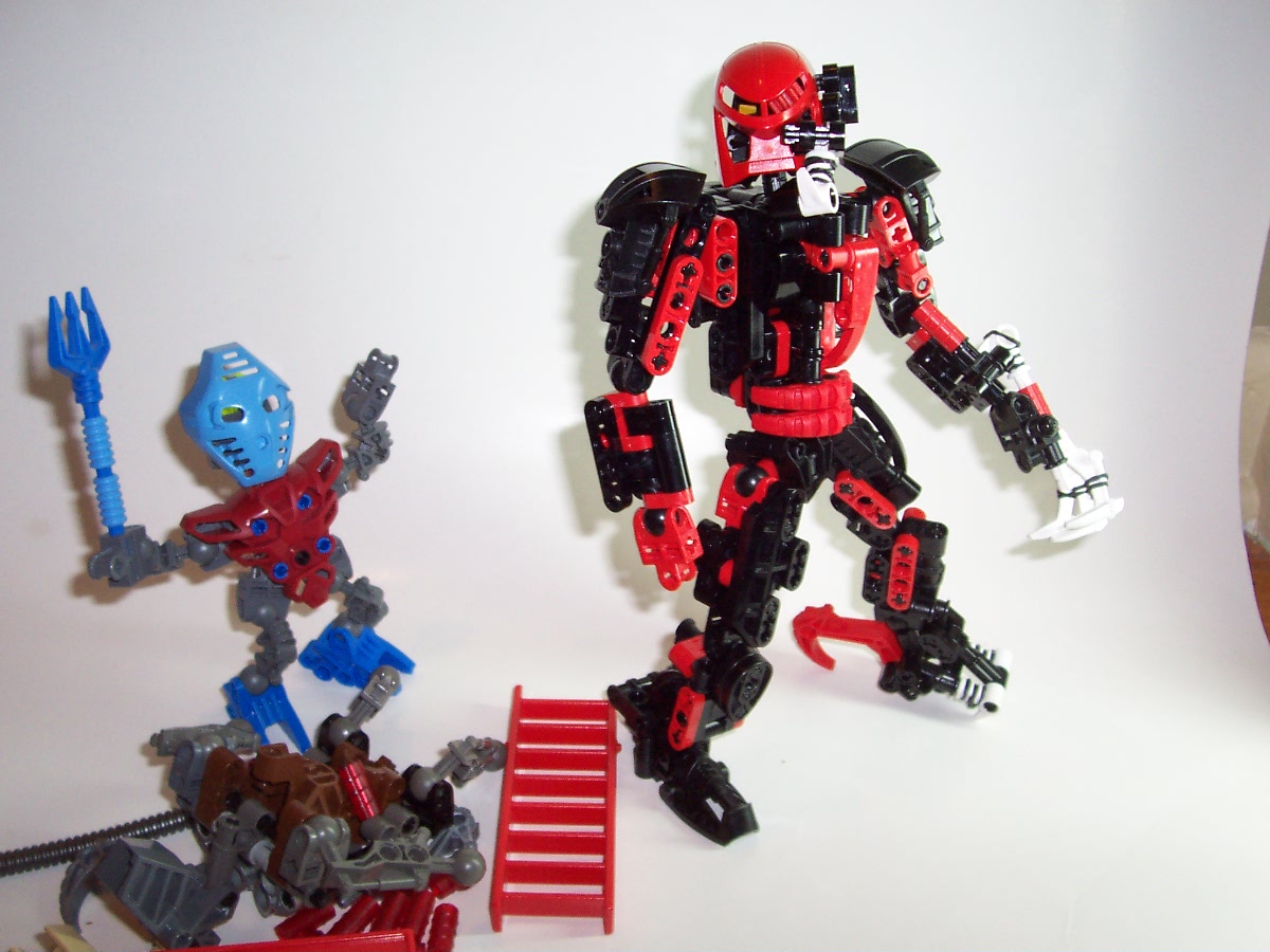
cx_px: 635
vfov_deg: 38.7
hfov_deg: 50.1
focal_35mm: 37
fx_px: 1357
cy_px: 476
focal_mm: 5.6
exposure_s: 1/60
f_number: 2.8
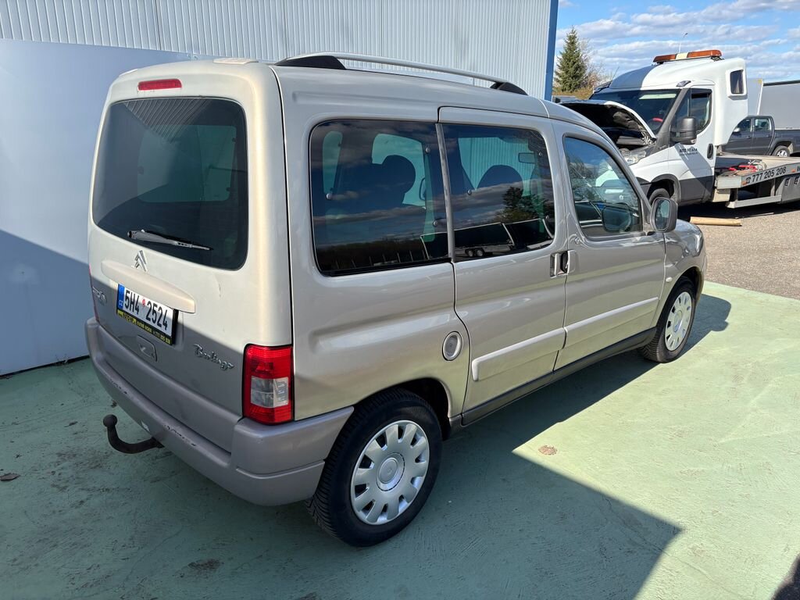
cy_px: 300
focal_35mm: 26
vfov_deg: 53.1
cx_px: 400
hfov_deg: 67.3
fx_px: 601
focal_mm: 5.96
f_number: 1.6
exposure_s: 1/2012
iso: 50
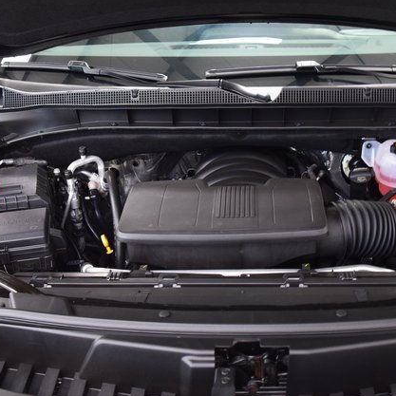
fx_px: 608
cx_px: 236
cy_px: 200
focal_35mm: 47
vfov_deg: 36.1
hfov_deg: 35.9
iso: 1600
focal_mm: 24
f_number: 5
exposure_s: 1/15
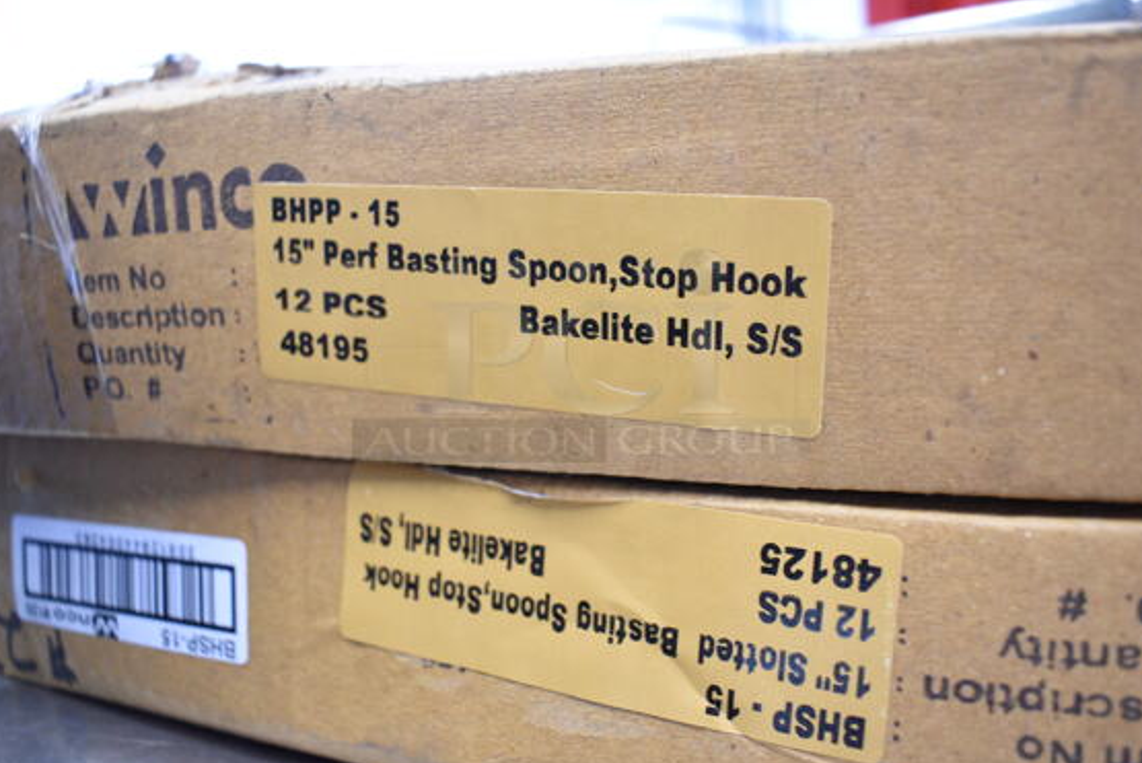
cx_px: 582
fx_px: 1048
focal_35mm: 33
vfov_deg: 40.0
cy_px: 354
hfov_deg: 57.2
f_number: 3.5
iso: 1400
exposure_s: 1/30
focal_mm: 20
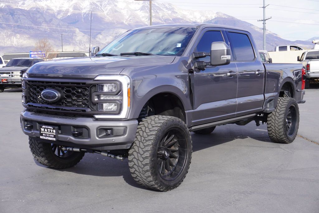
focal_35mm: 46
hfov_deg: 42.3
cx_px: 160
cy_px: 106
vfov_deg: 29.0
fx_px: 412
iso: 100
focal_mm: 31
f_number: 8
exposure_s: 1/100
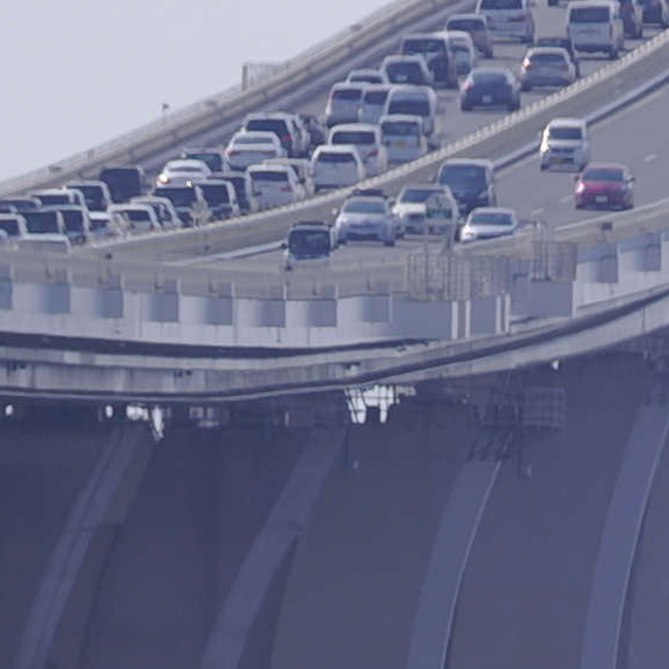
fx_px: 78059
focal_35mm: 3570
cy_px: 469
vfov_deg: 0.5
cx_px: 643
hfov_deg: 0.5
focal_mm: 400
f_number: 6.3
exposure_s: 1/500
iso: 100
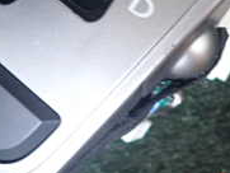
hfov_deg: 23.5
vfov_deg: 16.3
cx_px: 126
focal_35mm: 83
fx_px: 552
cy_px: -84
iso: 200
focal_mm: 4.5
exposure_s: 1/30
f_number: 2
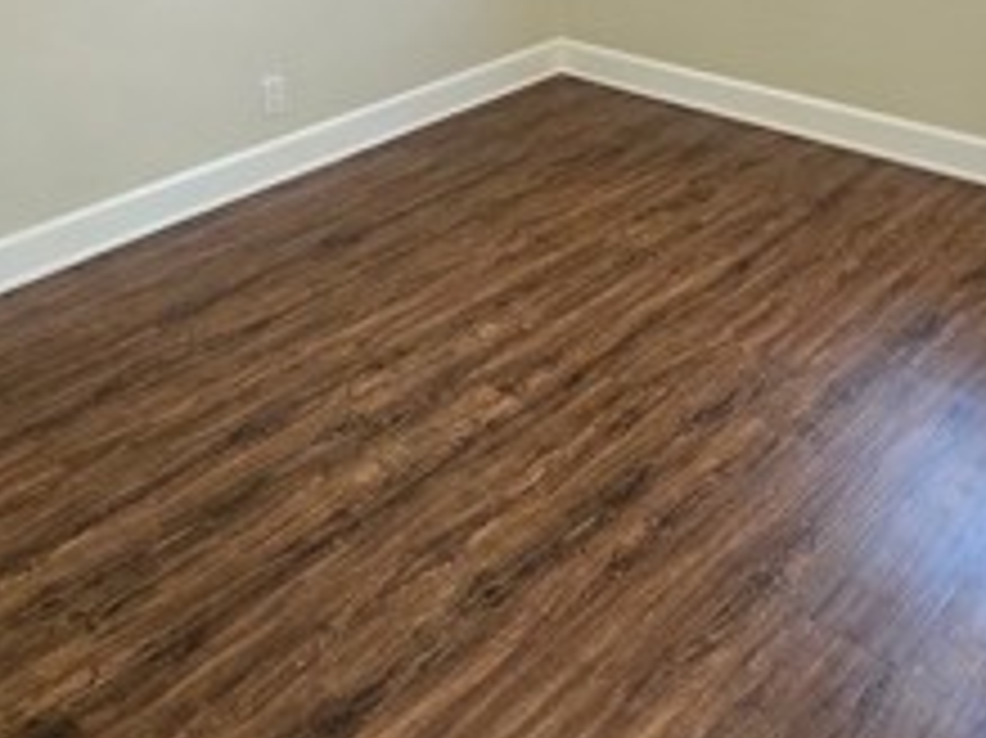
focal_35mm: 38
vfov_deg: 35.1
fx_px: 1082
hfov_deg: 48.7
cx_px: 594
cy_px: 50
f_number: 2.2
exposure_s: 1/60
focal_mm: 2.2
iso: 1000
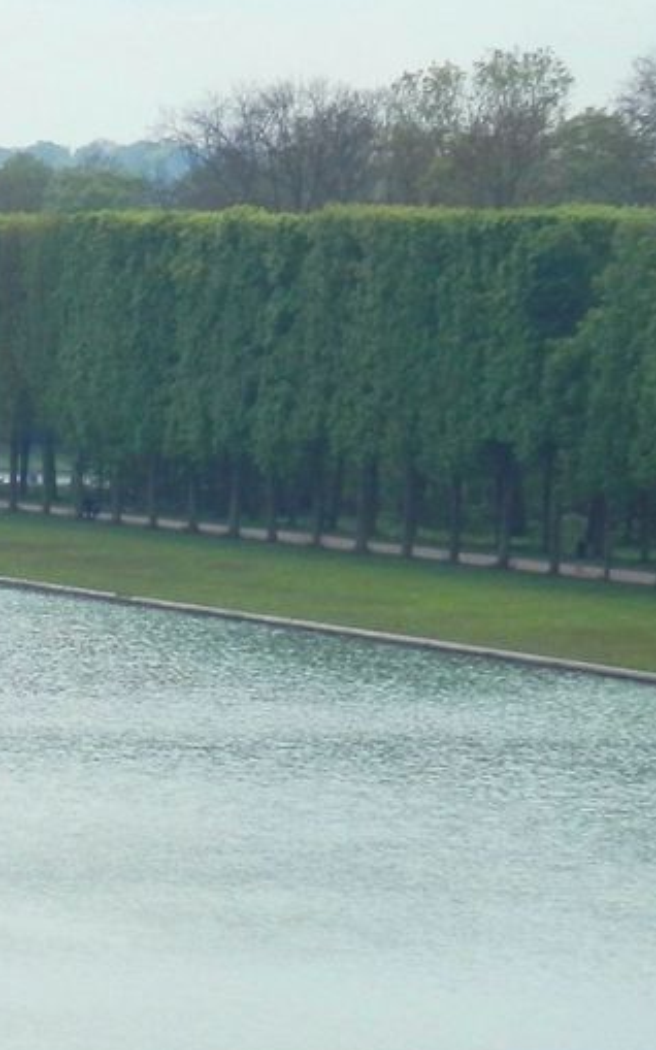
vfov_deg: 9.5
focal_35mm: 220
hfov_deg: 5.8
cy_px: 866
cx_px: -749
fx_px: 6295
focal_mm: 11.9
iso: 80
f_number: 4.4
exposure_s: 1/640
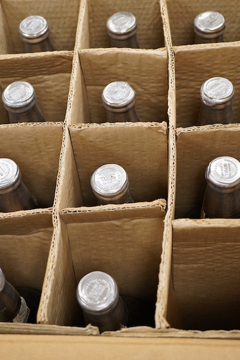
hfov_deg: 21.2
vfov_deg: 31.4
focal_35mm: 64
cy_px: 153
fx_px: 640
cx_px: 113
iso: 1250
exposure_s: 1/125
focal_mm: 30
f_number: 5.6
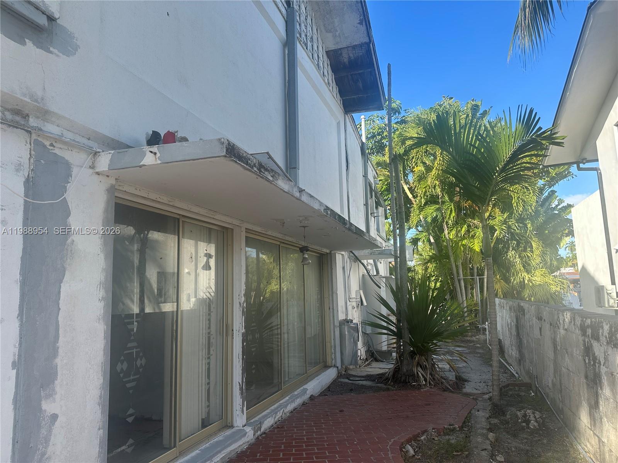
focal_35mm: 24
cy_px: 232
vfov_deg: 56.8
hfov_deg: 71.6
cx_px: 309
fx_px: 428
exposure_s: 1/1183
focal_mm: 6.86
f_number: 1.78
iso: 80
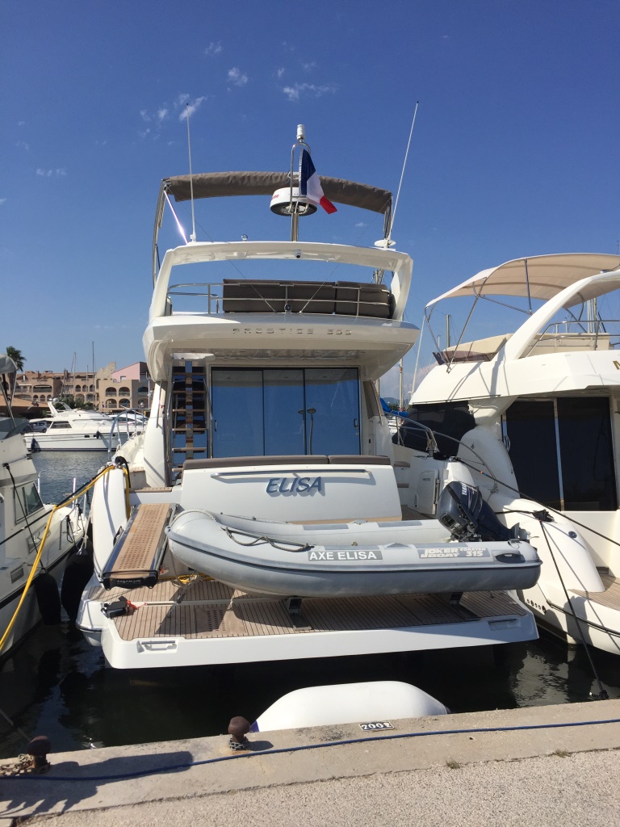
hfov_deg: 48.2
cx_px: 310
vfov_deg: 61.7
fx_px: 693
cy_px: 414
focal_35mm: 29
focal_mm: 4.15
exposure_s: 1/4405
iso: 32
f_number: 2.2
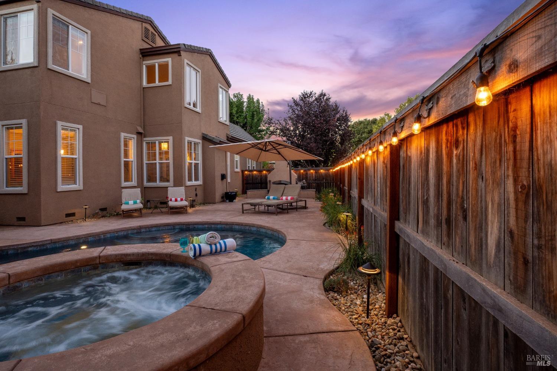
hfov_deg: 90.0
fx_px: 278
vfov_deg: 67.4
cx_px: 278
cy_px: 186
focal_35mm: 18
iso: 400
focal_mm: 12
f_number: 9
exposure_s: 1/6
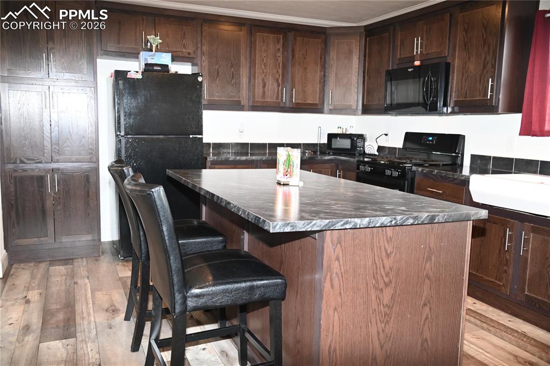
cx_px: 275
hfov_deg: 58.7
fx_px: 489
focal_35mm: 32
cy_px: 183
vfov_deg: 41.1
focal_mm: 32
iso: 1100
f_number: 4
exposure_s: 1/60
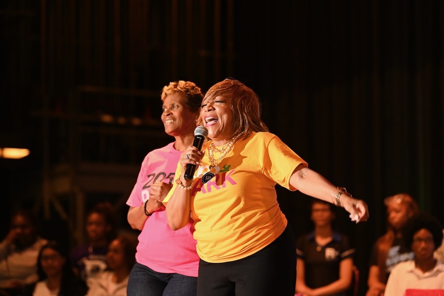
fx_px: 2158
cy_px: 148
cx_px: 222
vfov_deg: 7.8
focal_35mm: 175
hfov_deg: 11.7
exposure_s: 1/200
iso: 3200
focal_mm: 175
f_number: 4.5
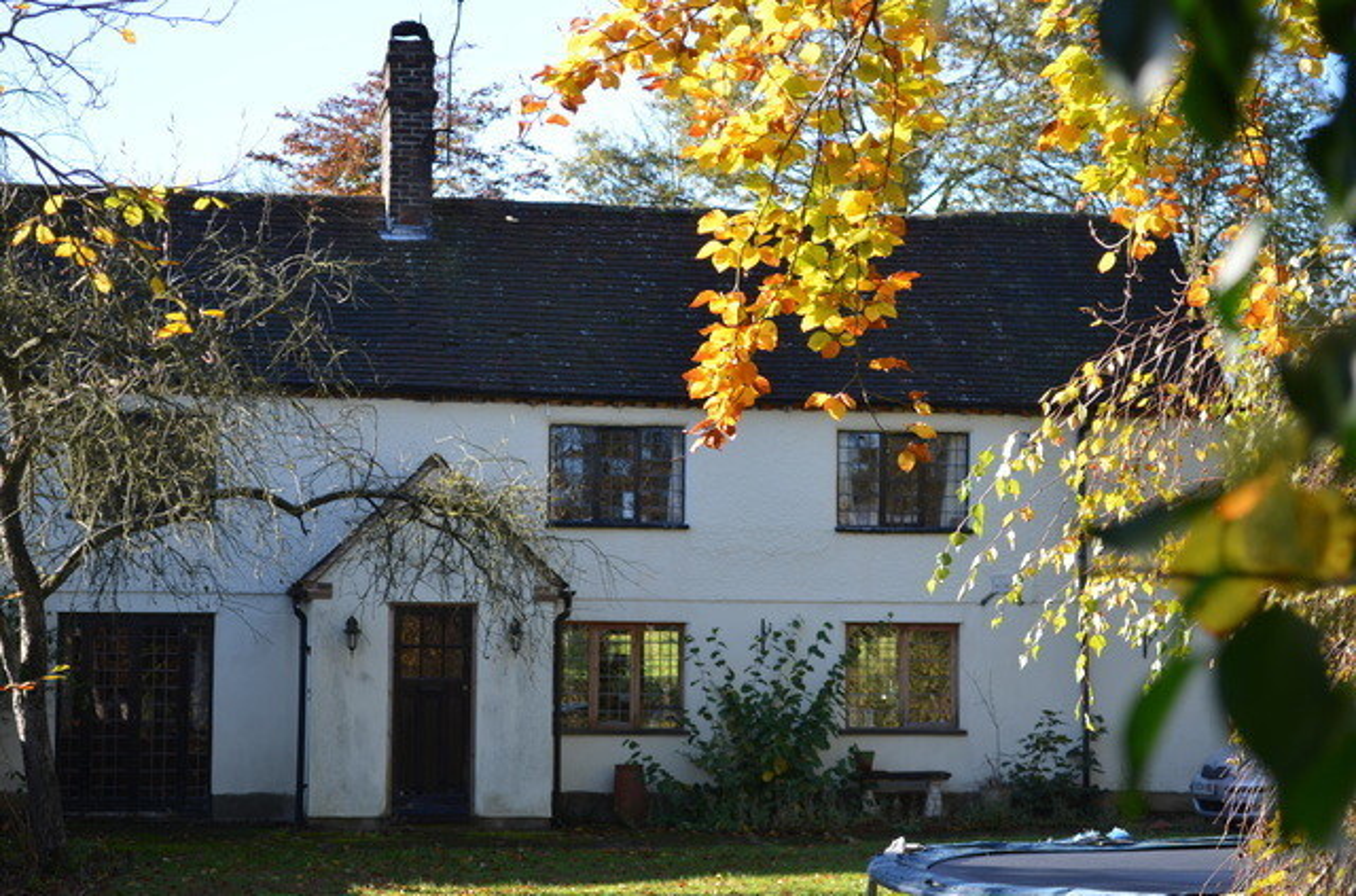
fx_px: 2930
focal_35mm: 78
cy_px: 448
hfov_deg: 26.1
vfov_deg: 17.4
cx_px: 678
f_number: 6.3
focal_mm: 52
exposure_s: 1/160
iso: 200
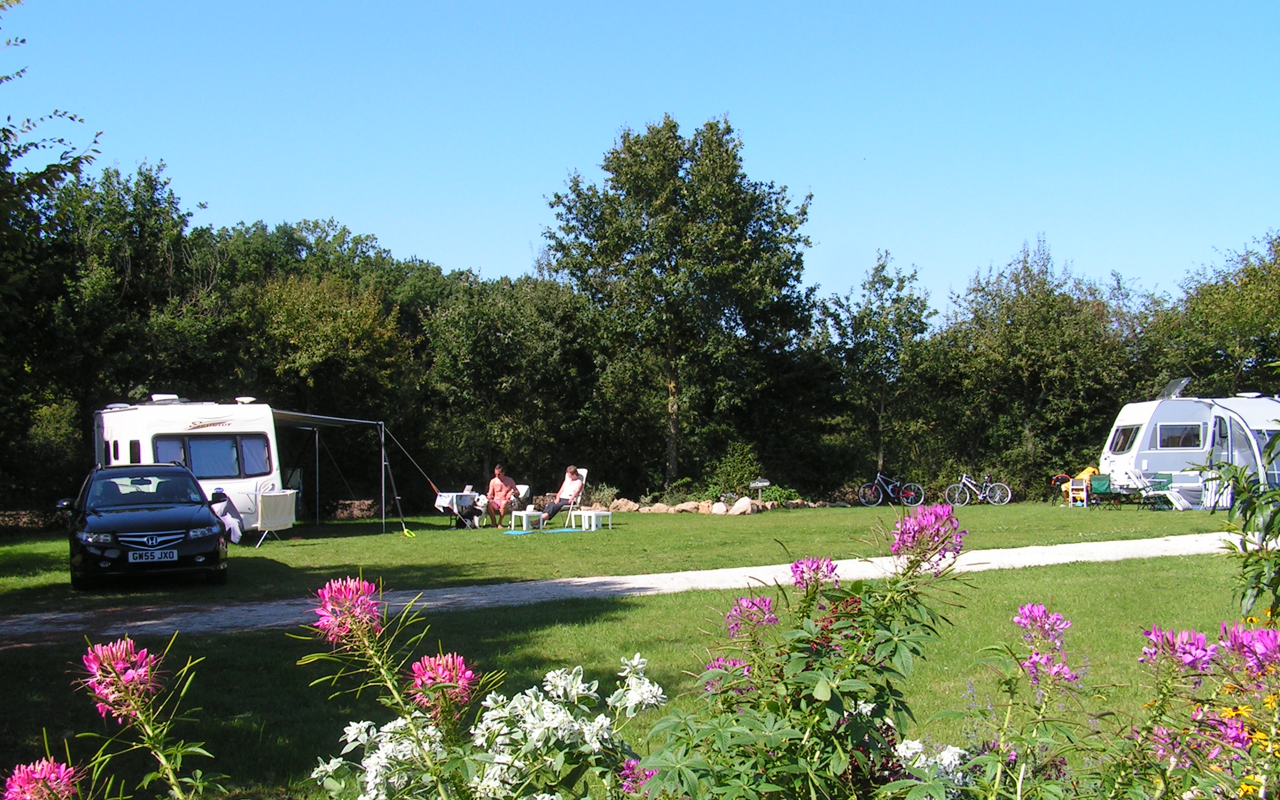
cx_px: 645
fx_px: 1430
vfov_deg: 31.2
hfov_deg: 48.2
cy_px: 478
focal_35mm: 41
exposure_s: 1/200
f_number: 5.6
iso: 50
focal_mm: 6.3
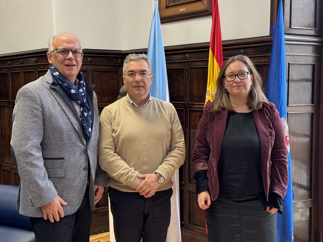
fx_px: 448
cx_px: 162
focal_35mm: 48
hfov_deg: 39.7
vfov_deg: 30.3
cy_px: 121
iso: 250
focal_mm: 6.86
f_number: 1.78
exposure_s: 1/59
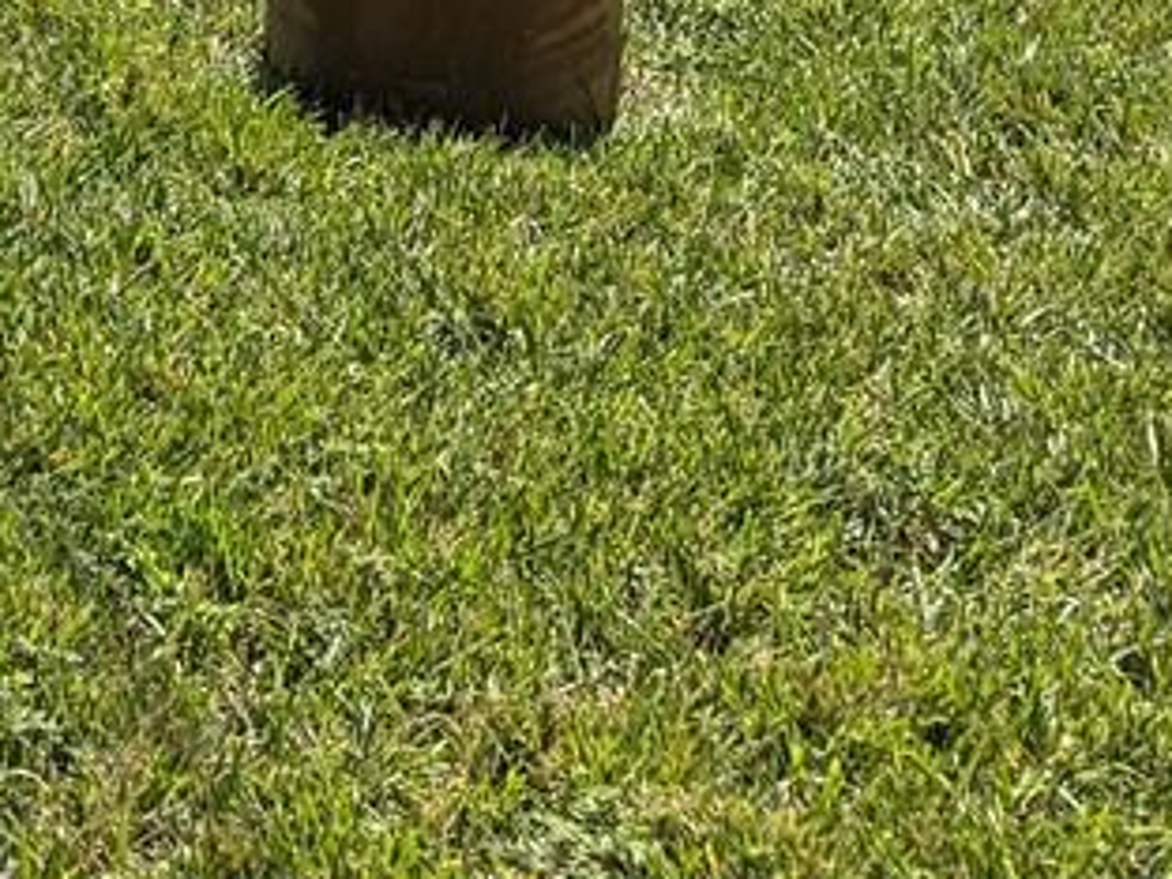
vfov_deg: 10.2
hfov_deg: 14.8
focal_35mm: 123
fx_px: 4164
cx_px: -612
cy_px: -1322
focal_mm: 6.76
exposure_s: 1/3425
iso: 80
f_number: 1.78
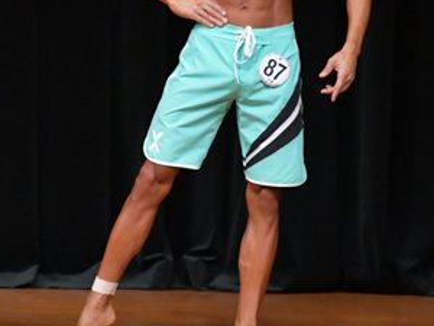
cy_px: 19
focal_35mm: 634
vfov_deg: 2.3
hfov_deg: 3.1
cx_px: -76
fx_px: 7949
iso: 5000
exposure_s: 1/400
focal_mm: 170
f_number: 5.6
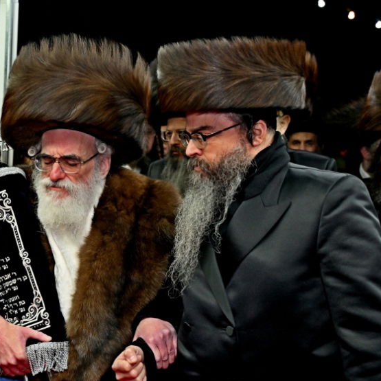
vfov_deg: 29.6
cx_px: 79
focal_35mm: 58
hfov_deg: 28.9
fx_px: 722
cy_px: 190
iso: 500
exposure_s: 1/200
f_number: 4
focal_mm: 37
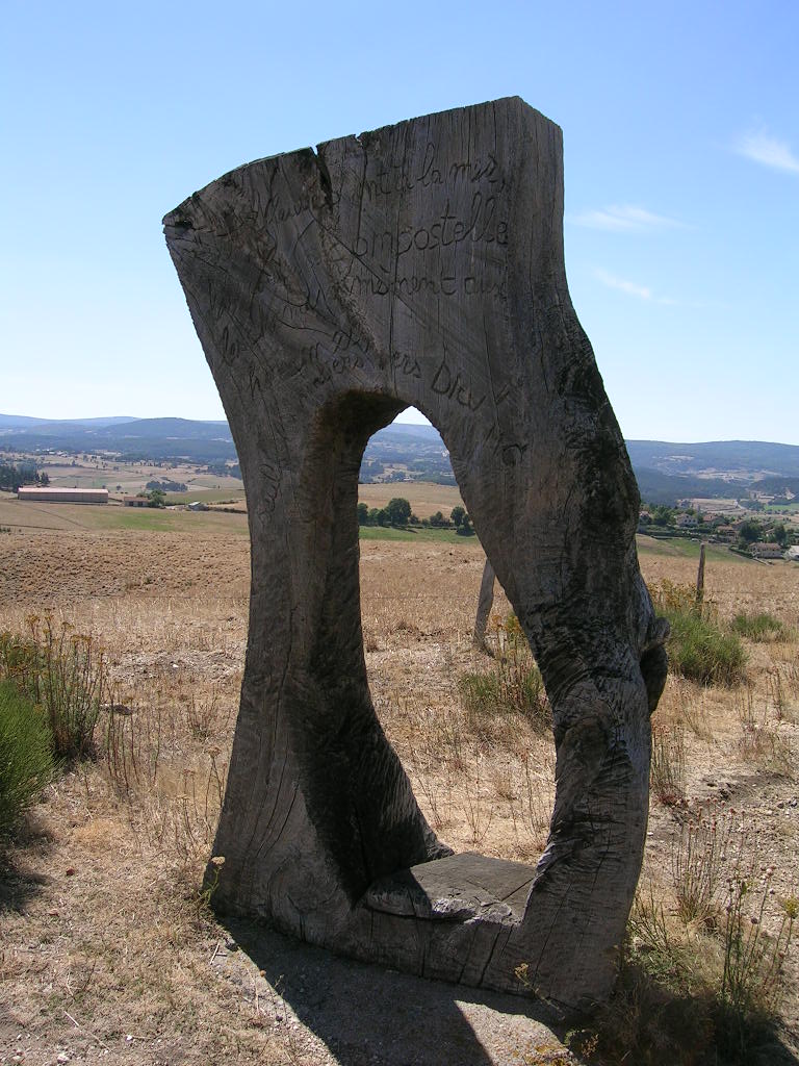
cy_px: 533
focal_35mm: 35
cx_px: 400
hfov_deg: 40.7
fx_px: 1077
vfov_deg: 52.6
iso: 50
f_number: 4.8
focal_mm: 5.4
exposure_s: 1/391
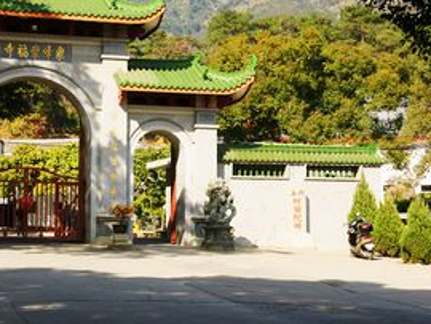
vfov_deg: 19.7
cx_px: 131
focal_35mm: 75
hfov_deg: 25.9
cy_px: 156
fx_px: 931
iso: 200
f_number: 8
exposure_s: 1/250
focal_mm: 35
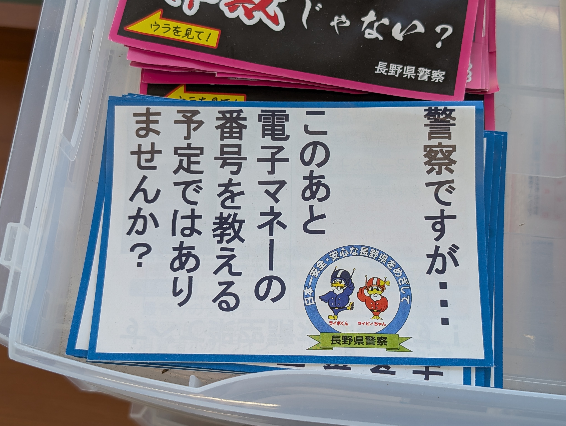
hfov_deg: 38.9
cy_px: 213
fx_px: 802
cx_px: 283
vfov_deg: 29.7
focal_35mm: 49
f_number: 1.68
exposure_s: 1/66.7
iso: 27
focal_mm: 6.9
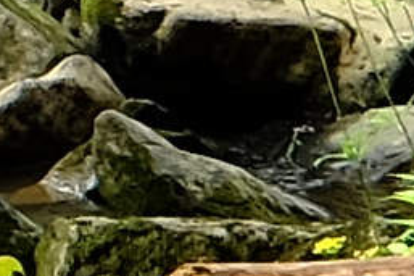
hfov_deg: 18.1
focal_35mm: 112
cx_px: 345
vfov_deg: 12.1
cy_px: 7
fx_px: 1287
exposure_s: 1/60
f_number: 9
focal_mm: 24
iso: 200
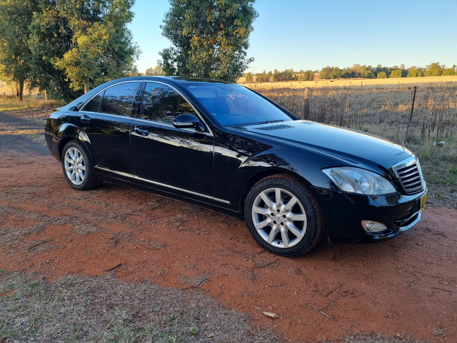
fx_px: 343
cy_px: 172
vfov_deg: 53.1
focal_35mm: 26
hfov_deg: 67.3
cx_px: 228
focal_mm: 5.4
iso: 50
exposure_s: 1/208
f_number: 1.8
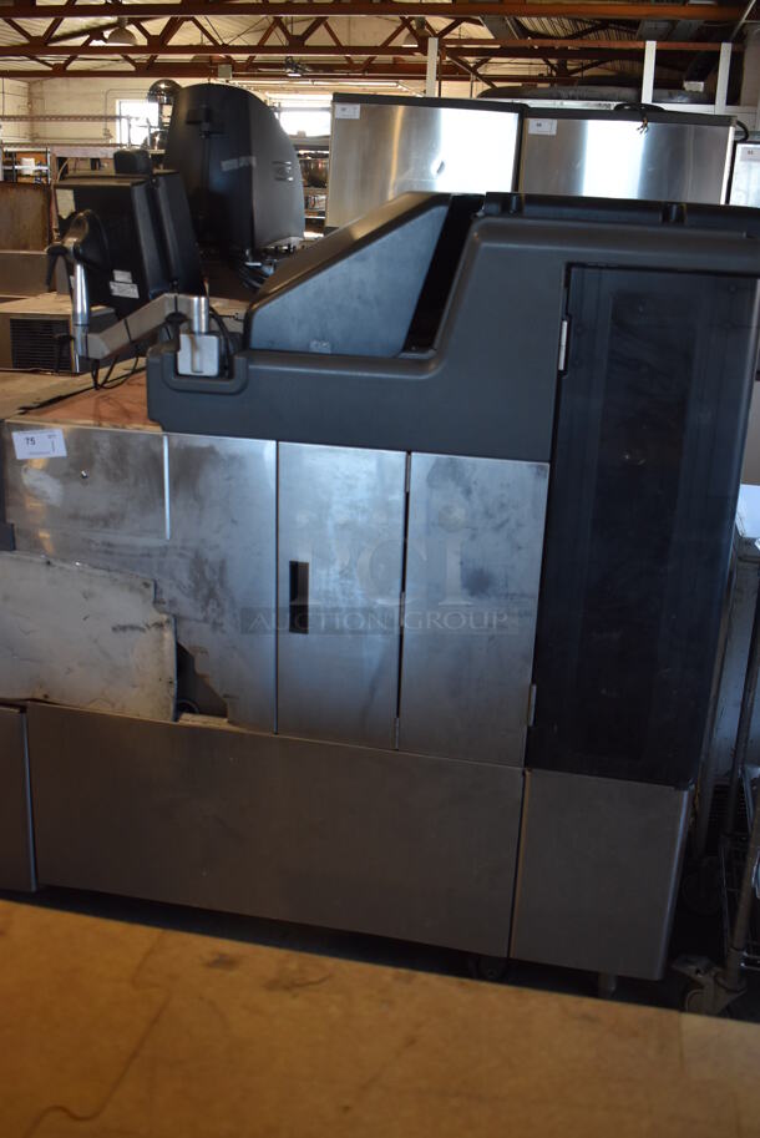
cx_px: 380
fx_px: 1091
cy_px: 569
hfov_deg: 38.4
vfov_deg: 55.1
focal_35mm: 34
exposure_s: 1/125
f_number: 3.8
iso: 800
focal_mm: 23
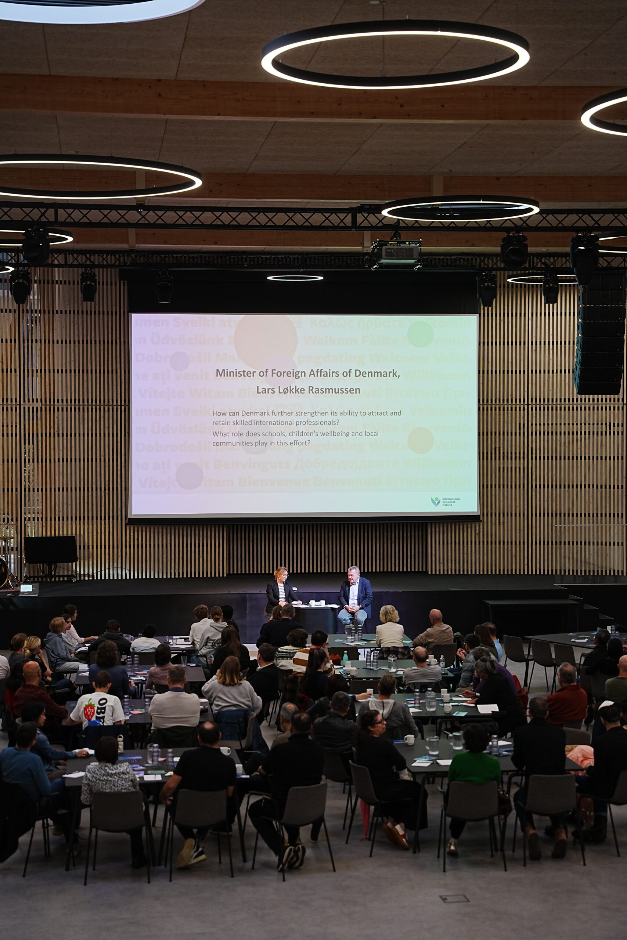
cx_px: 314
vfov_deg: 28.8
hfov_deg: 19.5
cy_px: 470
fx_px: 1828
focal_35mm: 70
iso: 400
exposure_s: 1/160
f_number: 2.8
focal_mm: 70
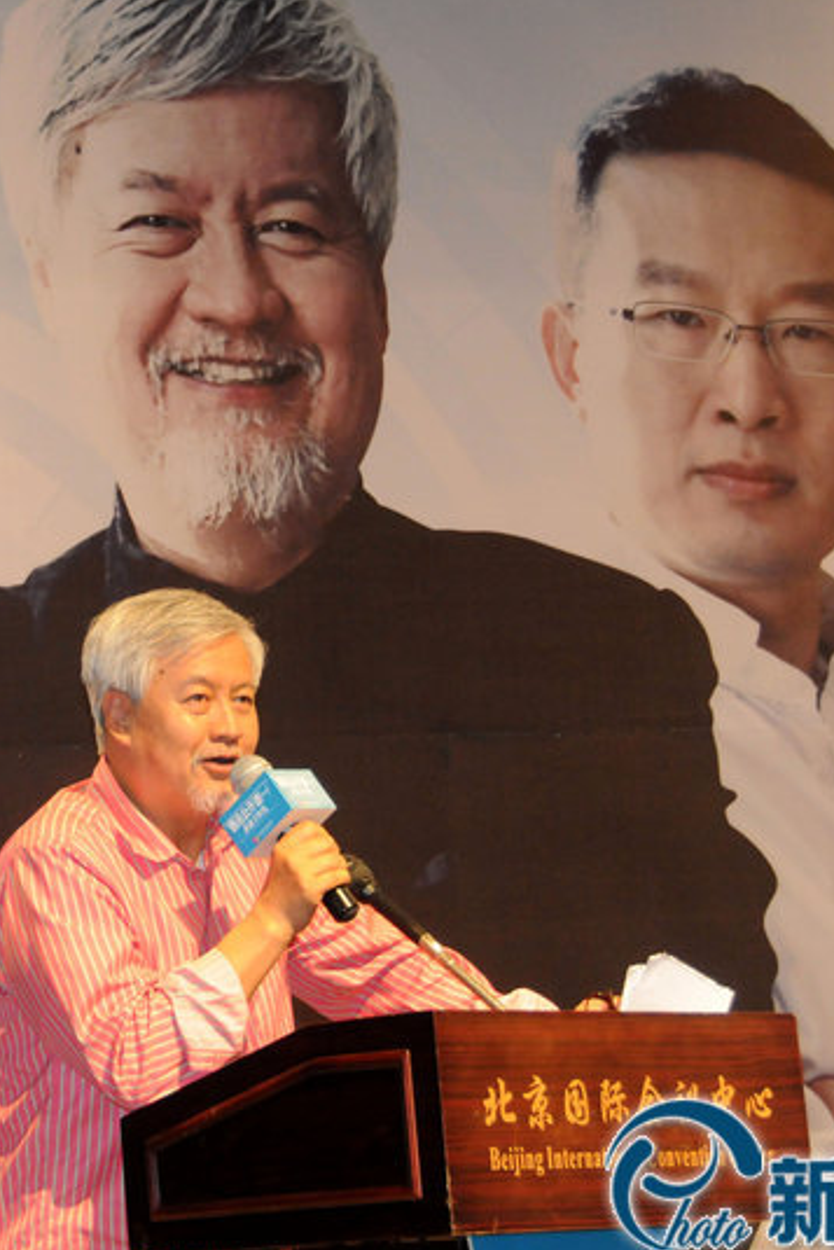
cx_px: 61
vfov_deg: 17.6
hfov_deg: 11.7
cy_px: 593
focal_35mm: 116
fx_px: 4028
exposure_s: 1/100
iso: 1600
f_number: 4.5
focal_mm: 46
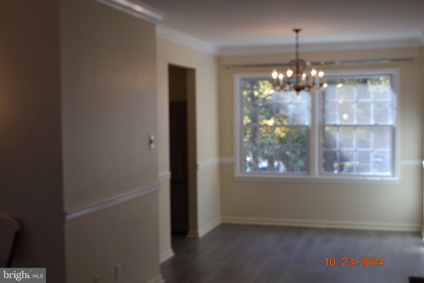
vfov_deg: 28.9
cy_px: 142
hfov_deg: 42.3
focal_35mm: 46
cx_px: 212
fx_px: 548
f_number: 5.6
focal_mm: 31
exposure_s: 1/125
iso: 400
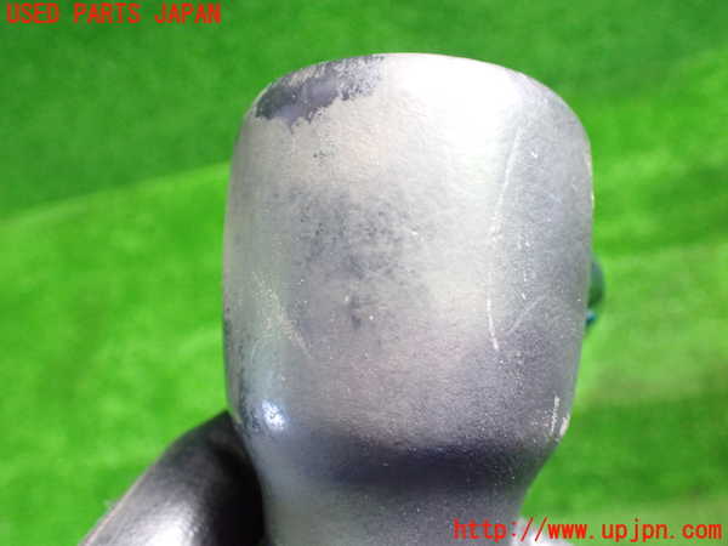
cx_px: 364
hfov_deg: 60.0
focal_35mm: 30
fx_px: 631
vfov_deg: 46.8
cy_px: 273
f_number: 2.3
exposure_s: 1/30
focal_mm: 5.4
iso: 1000
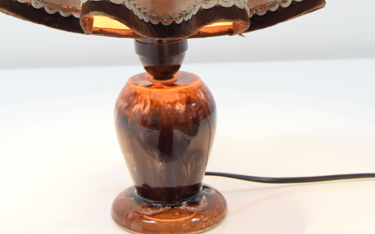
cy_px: -13
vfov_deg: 13.5
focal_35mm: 95
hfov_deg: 21.8
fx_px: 971
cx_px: 160
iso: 1600
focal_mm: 31
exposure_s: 1/100
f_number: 5
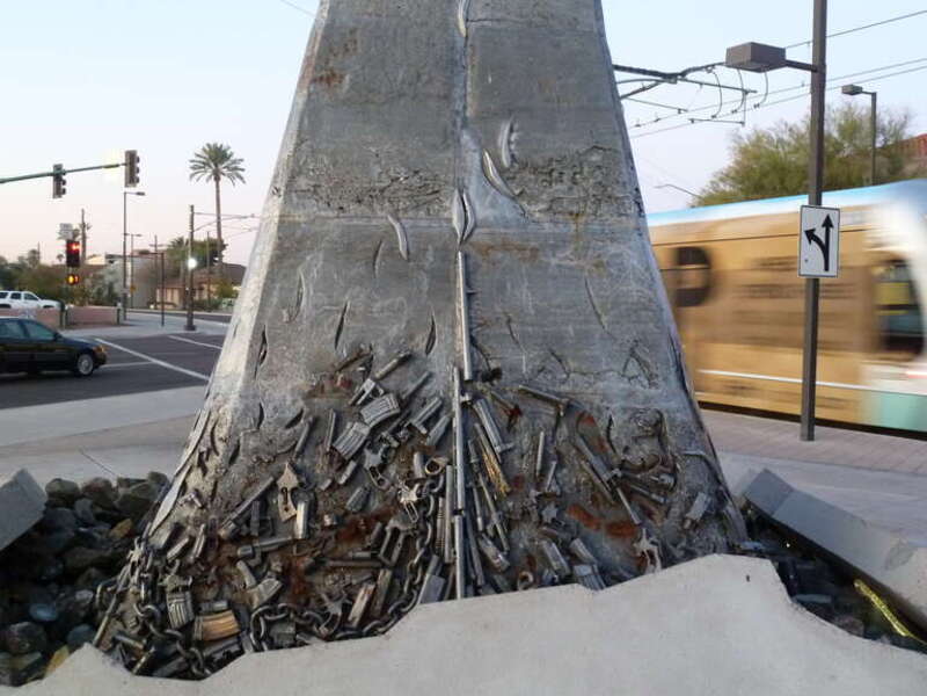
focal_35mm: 35
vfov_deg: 40.7
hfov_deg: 52.6
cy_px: 348
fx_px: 937
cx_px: 464
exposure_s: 1/13
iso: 400
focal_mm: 5.7
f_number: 3.5
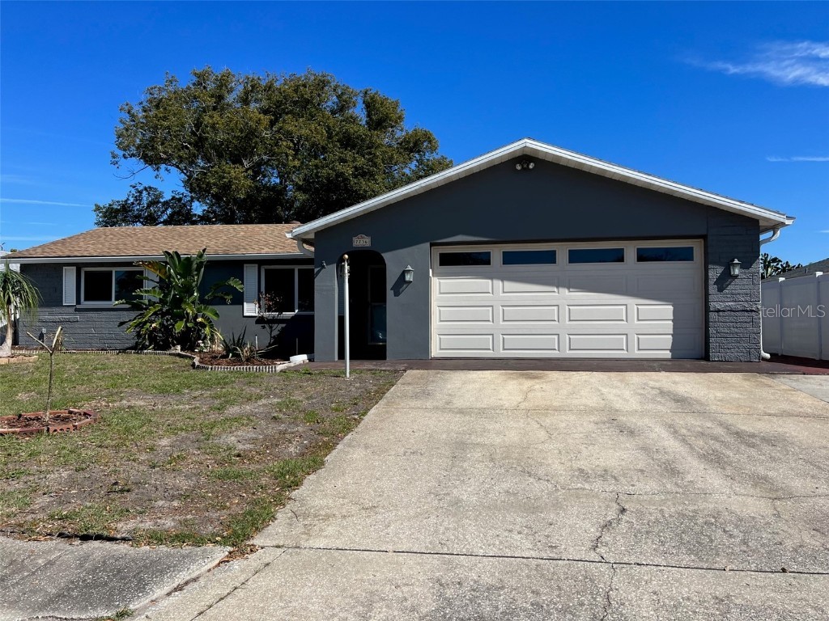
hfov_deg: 67.3
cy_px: 310
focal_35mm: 26
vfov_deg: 53.1
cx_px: 414
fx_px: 623
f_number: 1.5
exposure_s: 1/5587
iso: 50
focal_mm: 5.7
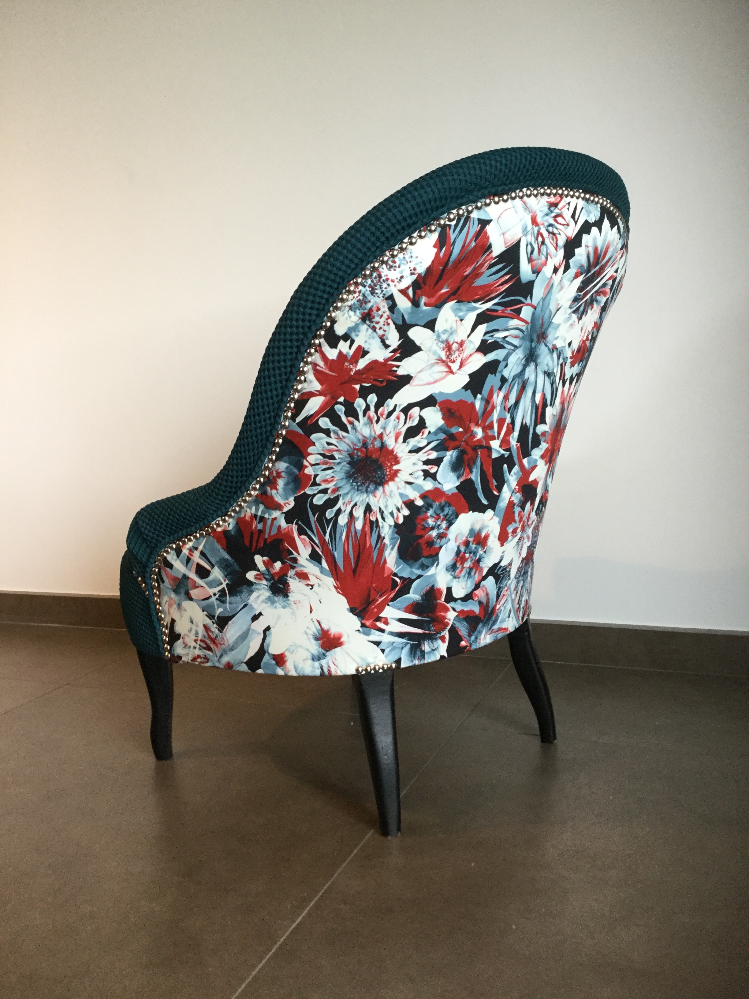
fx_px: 894
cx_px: 374
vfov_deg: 58.4
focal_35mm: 31
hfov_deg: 45.4
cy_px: 500
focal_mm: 3.3
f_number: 2.4
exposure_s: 1/33
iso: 125
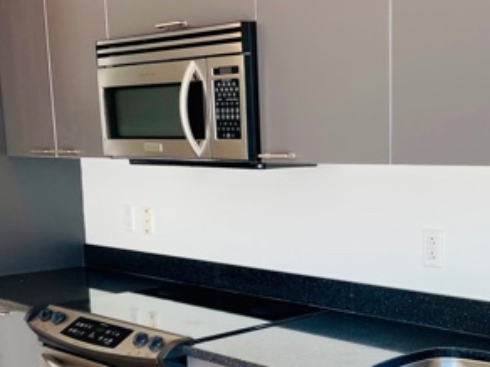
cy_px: 300
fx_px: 807
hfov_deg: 33.3
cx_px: 354
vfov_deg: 25.2
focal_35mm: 57
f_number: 1.6
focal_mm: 4.2
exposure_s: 1/120
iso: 32
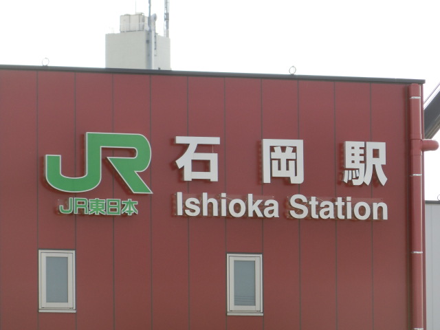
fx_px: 3737
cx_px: 220
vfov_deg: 5.1
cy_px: 165
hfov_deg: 6.7
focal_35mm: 294
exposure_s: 1/320
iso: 125
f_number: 5.8
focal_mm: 52.5
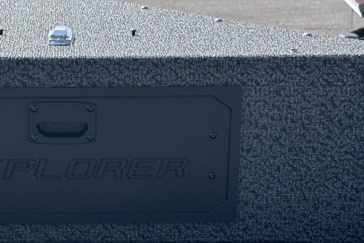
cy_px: 209
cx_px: 61
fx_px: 1072
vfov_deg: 12.8
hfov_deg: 19.0
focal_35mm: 106
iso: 32
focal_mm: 5.96
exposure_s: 1/2024
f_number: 1.6
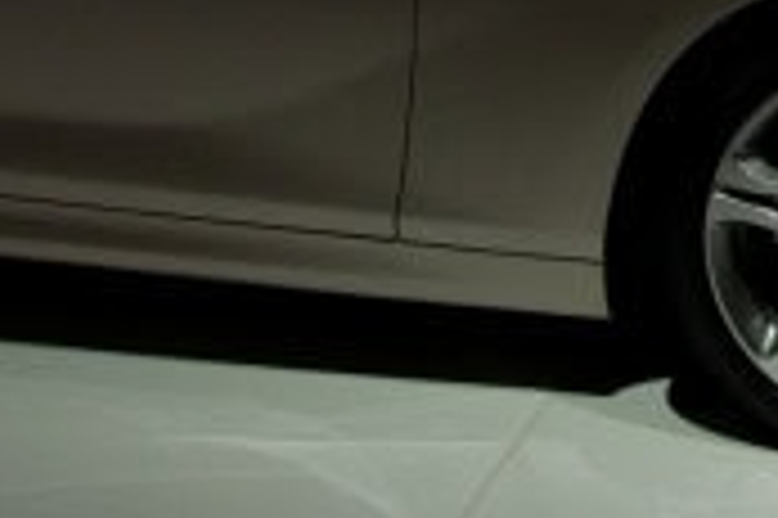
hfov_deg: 22.3
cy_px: -482
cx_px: 1106
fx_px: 1684
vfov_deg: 14.7
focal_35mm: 78
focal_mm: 12
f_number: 7.1
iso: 400
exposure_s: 1/200
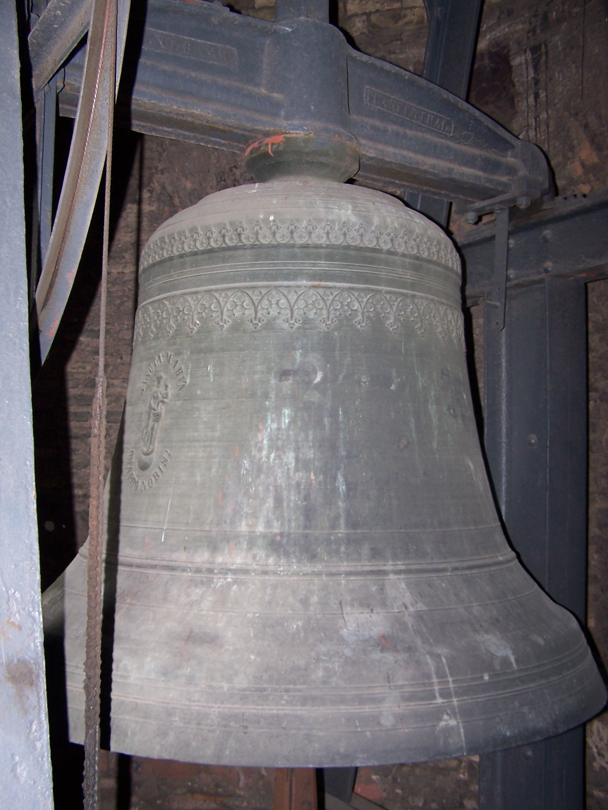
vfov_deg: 49.0
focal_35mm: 38
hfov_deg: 37.7
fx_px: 890
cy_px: 405
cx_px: 304
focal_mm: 6.3
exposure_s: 1/60
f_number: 2.8
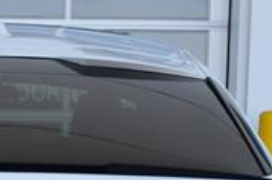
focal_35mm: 162
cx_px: -5
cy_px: 346
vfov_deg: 8.1
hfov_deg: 12.5
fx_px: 1222
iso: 400
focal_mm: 24
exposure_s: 1/200
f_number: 10
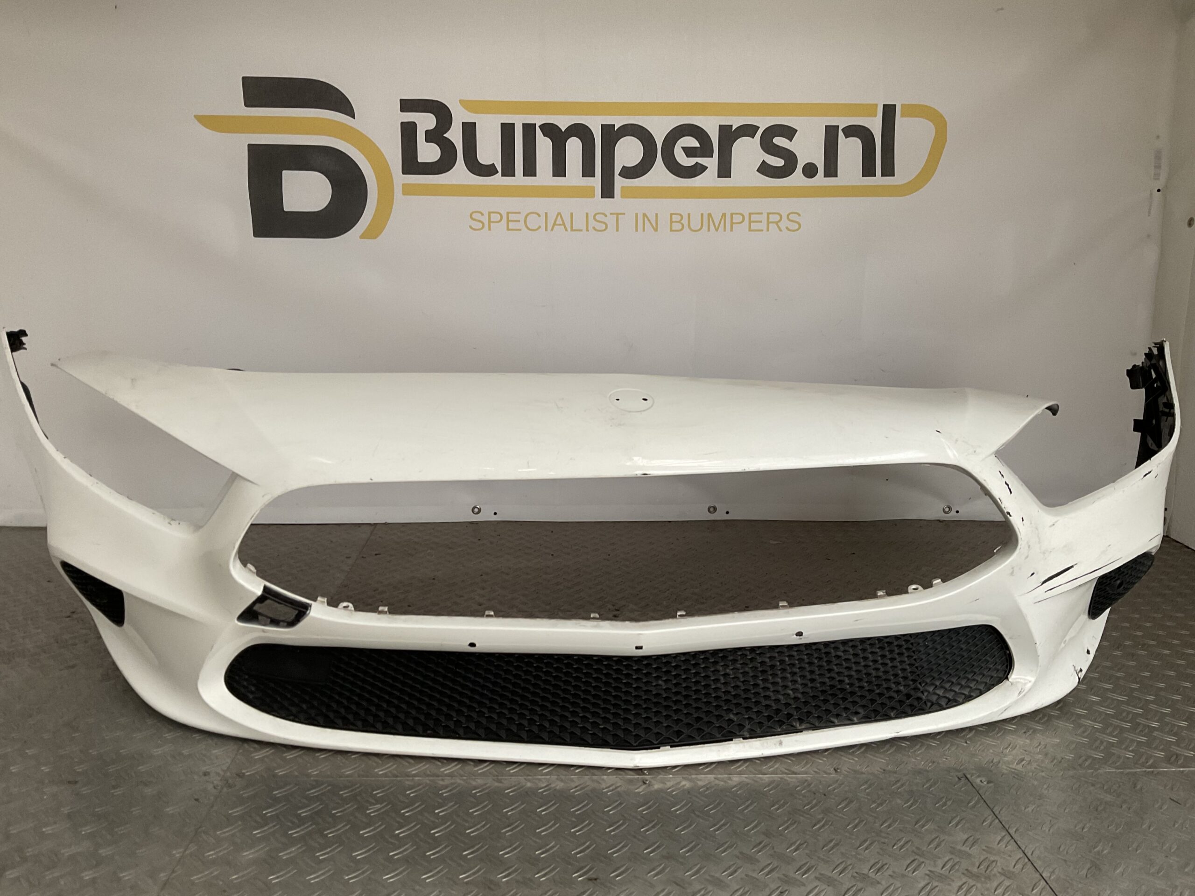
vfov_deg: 48.2
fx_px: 1001
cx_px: 598
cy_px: 448
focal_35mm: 29
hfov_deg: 61.7
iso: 64
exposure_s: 1/50
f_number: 1.8
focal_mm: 3
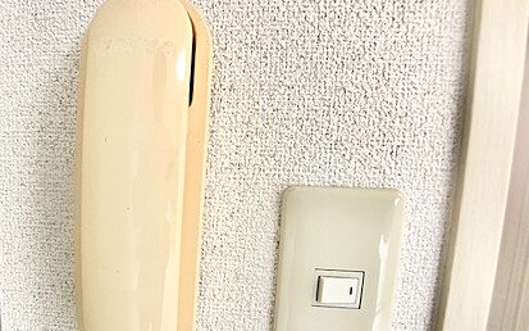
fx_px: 663
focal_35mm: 46
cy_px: 223
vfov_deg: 27.8
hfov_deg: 42.2
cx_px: 133
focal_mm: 3.99
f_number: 1.8
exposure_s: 1/30
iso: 40
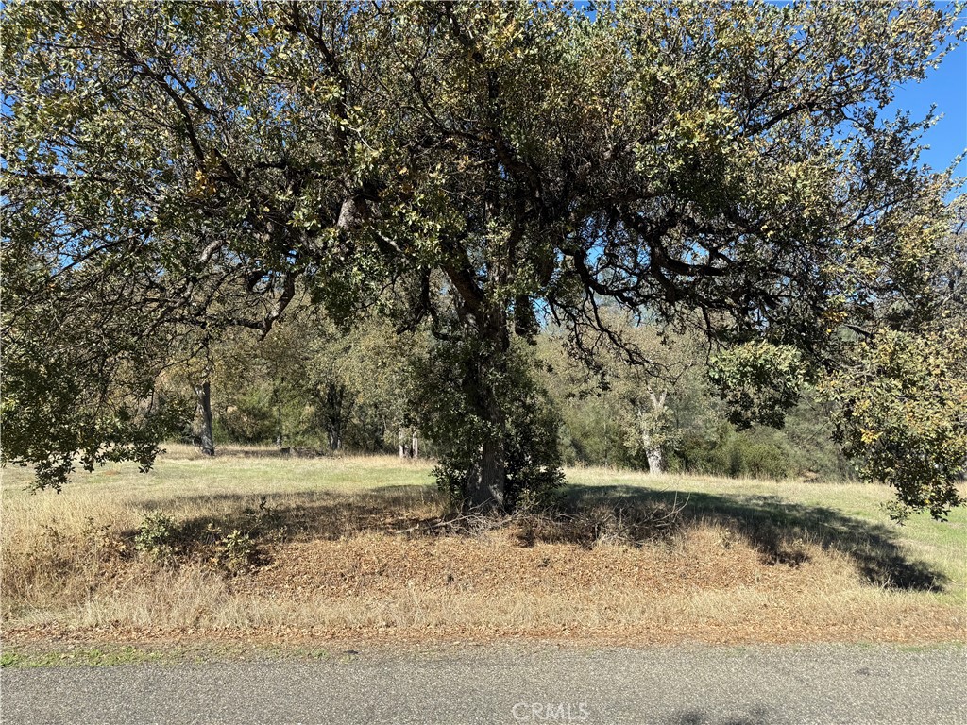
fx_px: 670
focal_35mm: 24
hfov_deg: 71.6
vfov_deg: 56.8
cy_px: 362
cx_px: 484
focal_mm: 6.76
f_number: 1.78
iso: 80
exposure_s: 1/2169
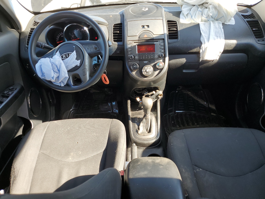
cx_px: 132
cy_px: 100
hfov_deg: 67.3
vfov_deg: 53.1
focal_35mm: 26
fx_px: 199
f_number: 1.5
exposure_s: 1/227
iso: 50
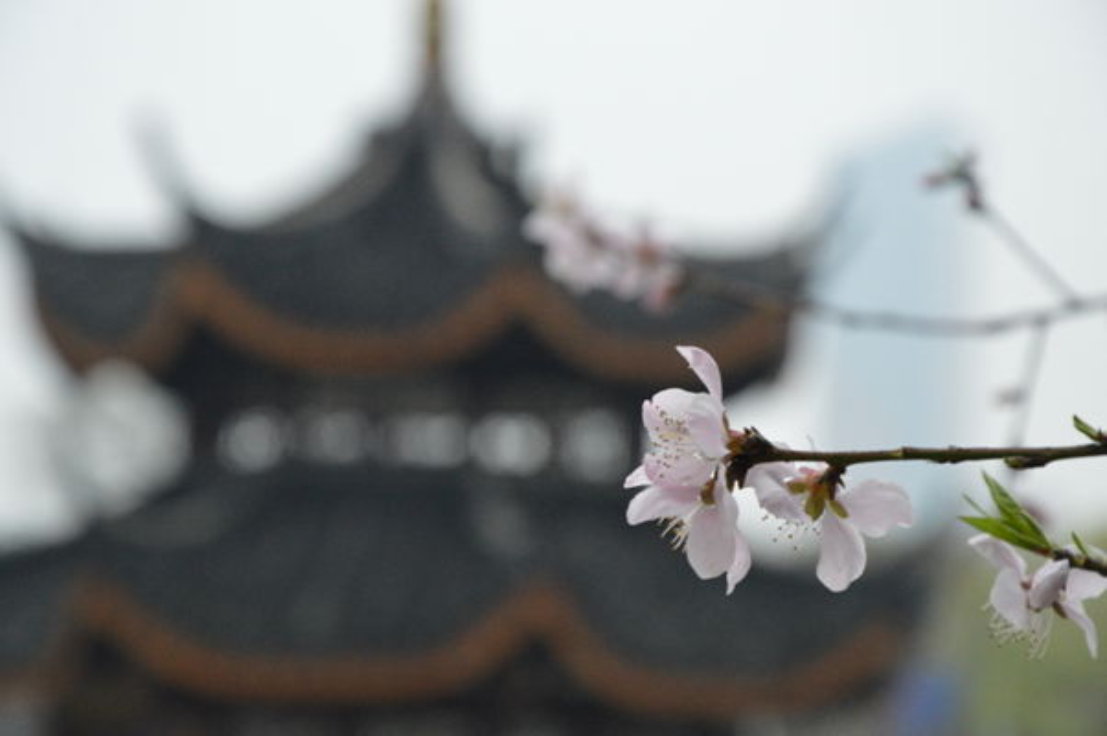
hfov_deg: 13.1
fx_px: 4838
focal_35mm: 158
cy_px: 368
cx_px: 554
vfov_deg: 8.7
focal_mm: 105
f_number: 8
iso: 1600
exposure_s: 1/1000
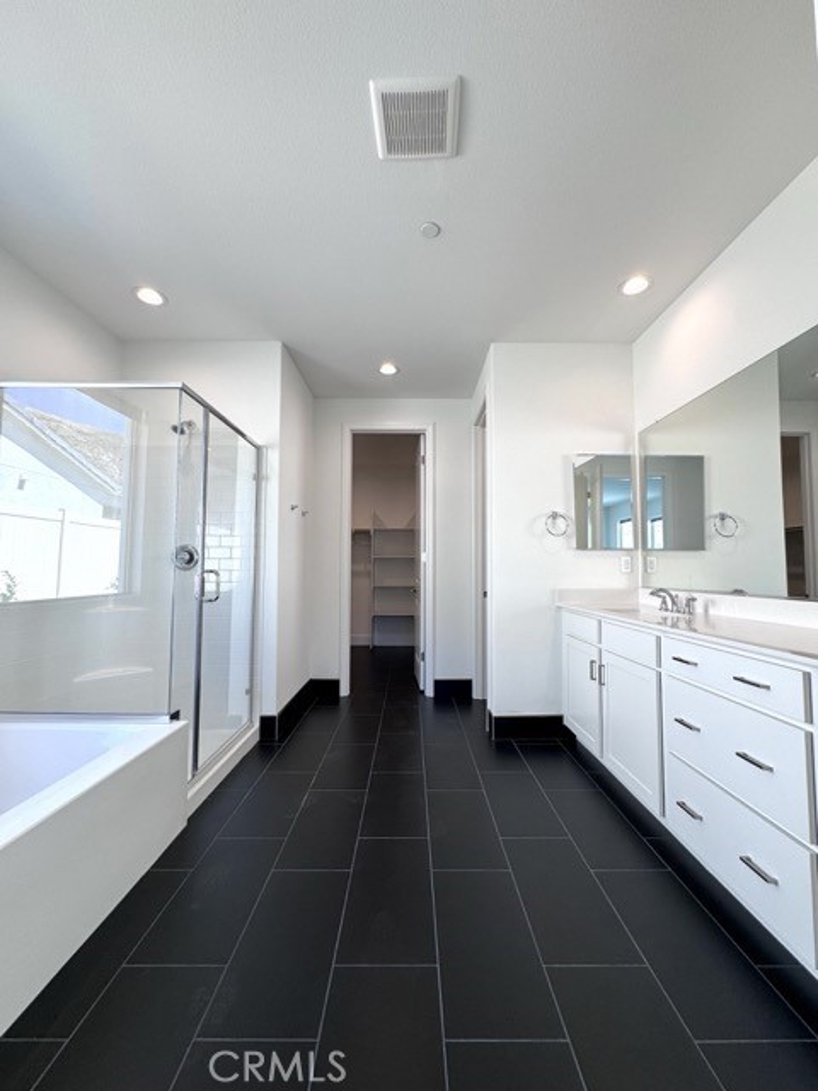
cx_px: 409
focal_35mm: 14
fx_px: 441
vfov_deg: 102.1
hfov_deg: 85.7
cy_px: 546
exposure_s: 1/120
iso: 64
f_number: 2.2
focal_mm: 2.22
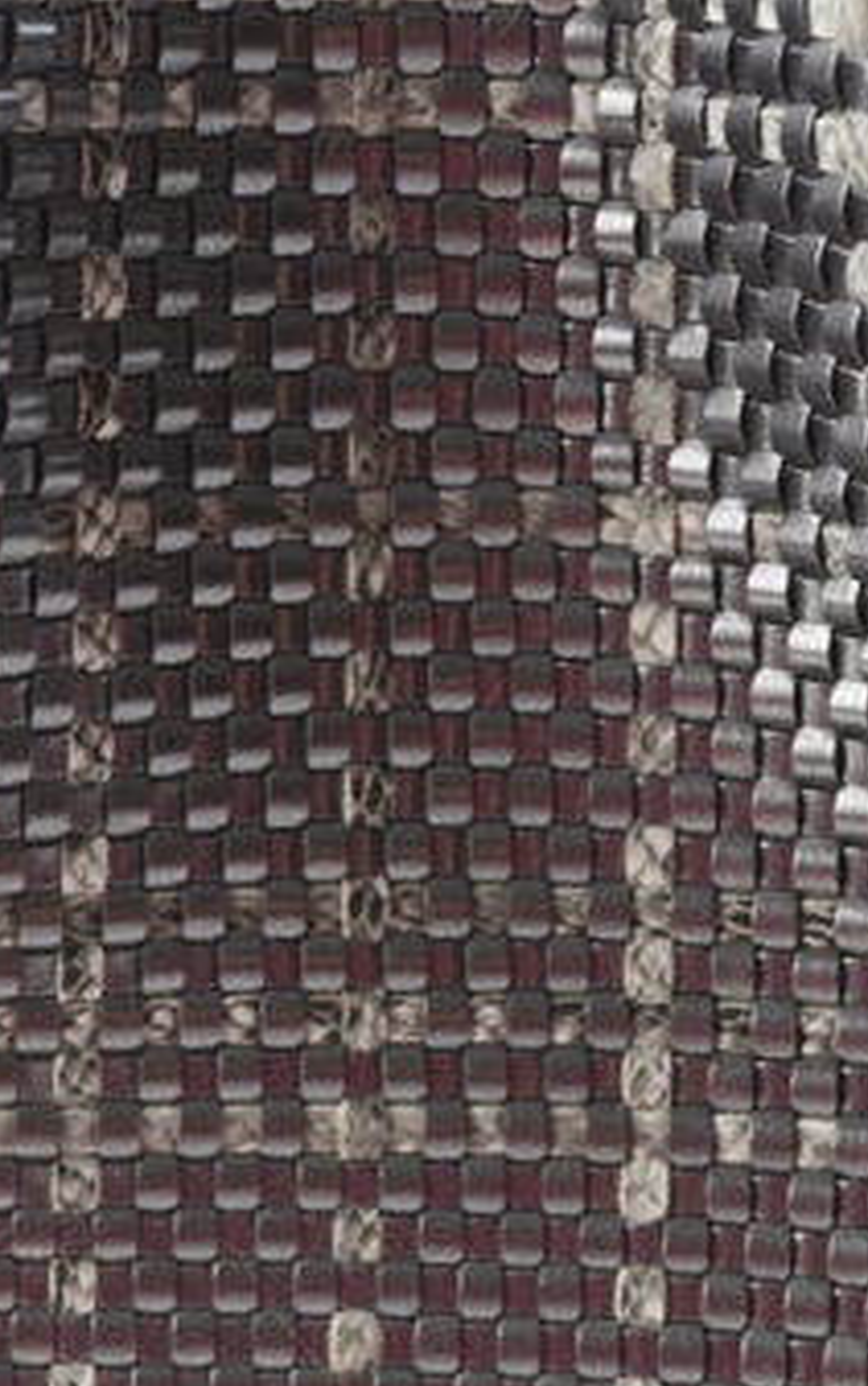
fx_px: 2983
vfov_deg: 26.1
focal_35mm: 79
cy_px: 781
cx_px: 193
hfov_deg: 16.5
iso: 280
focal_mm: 29
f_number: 5.6
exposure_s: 1/125
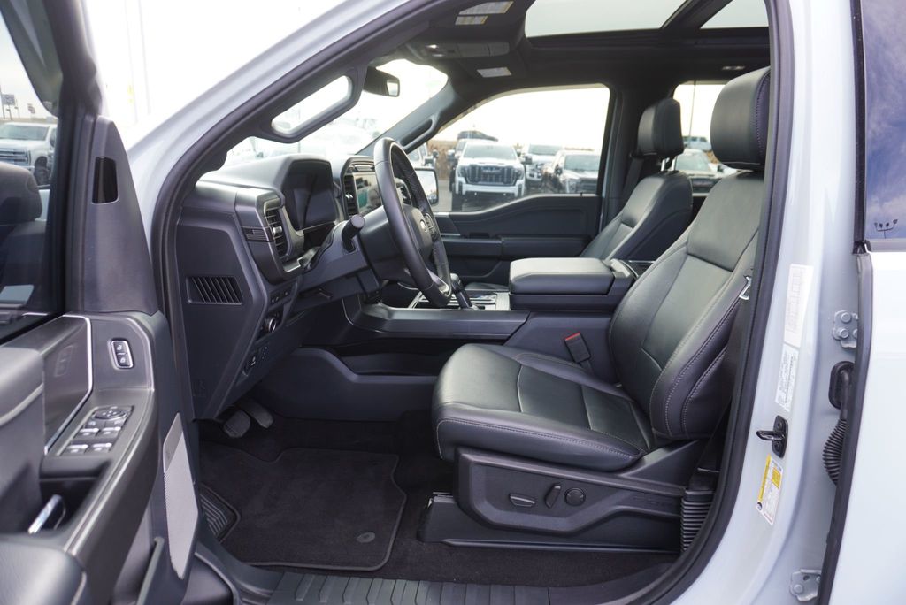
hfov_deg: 73.7
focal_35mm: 24
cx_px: 453
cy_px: 302
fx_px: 604
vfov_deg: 53.2
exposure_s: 1/60
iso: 125
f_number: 4
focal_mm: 16
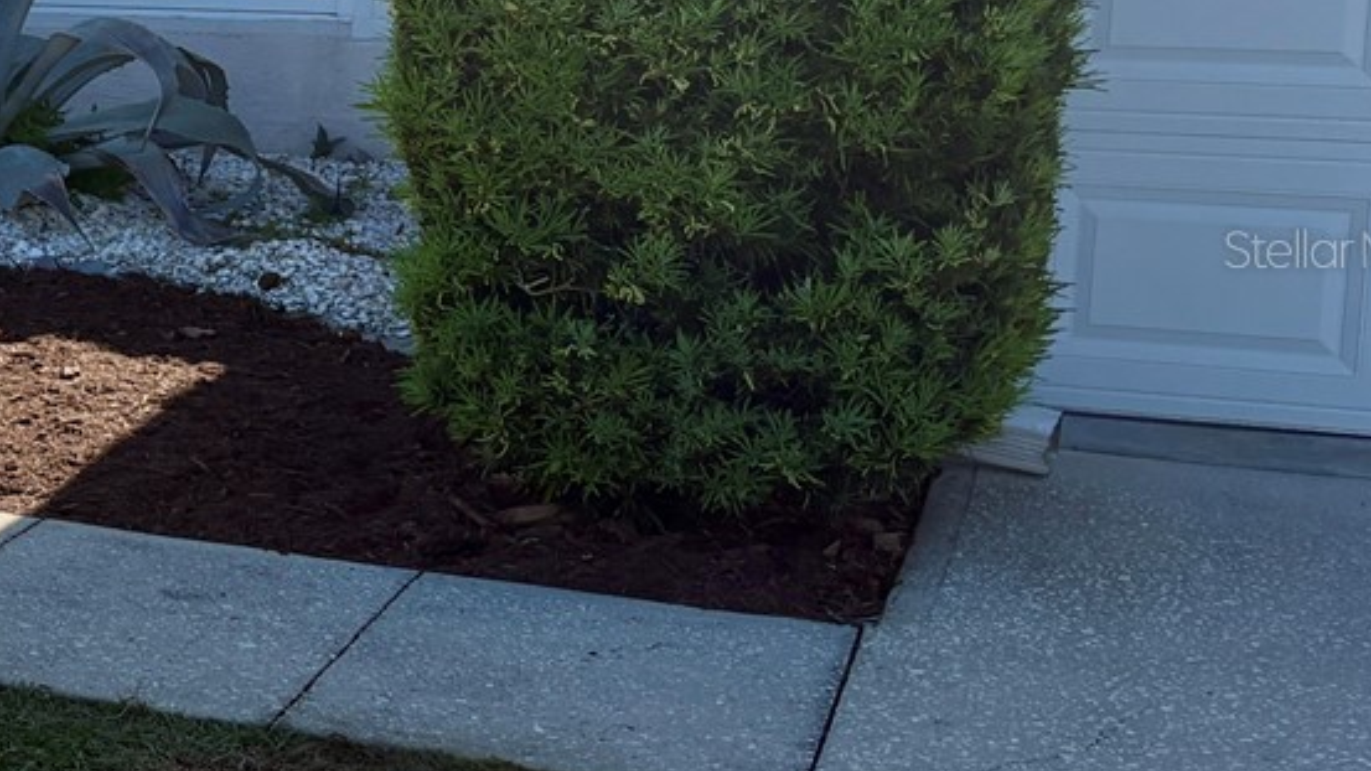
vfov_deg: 14.7
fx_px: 2981
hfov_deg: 22.5
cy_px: 248
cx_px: -526
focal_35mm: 82
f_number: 1.6
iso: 50
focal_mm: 5.96
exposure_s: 1/1901
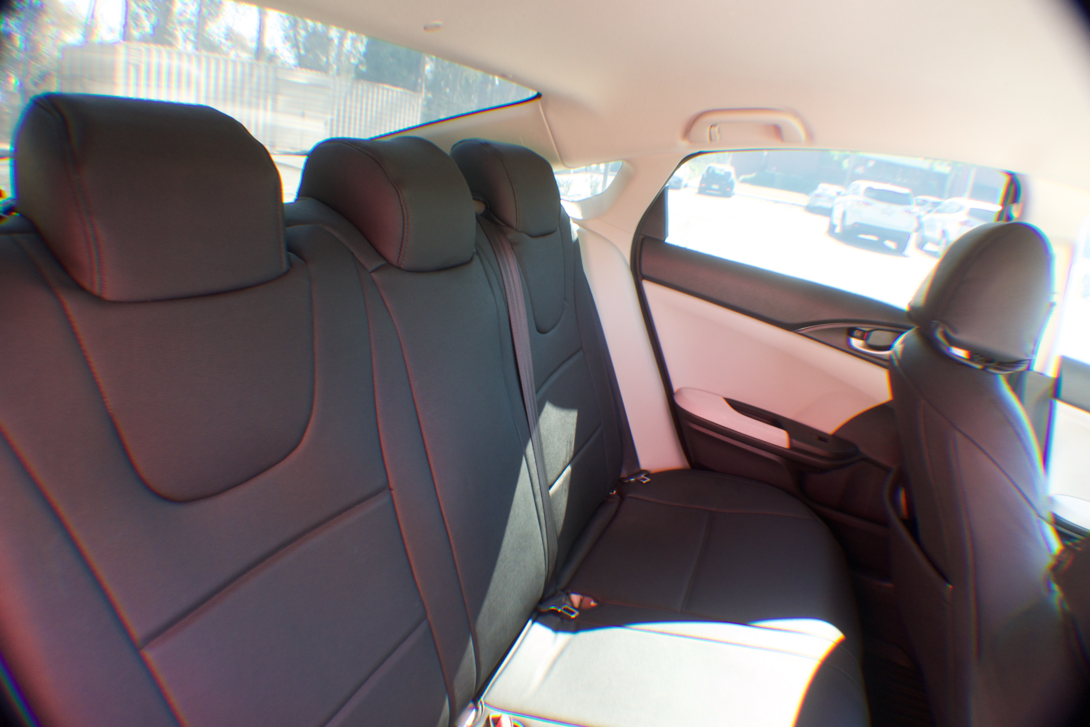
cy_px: 364
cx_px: 545
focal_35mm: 24
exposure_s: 1/30
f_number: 2.8
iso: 320
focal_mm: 8.8
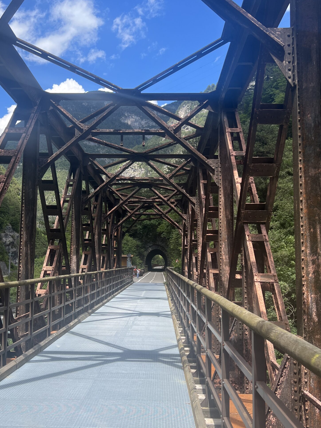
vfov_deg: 51.4
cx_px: 136
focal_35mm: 36
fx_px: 445
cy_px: 209
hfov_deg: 39.6
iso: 50
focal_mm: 5.7
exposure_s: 1/1553
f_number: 1.5
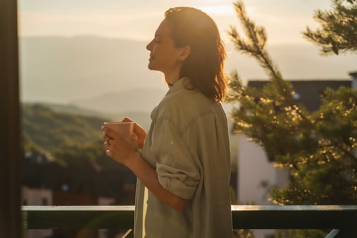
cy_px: 119
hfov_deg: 27.0
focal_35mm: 75
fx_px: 744
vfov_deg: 18.2
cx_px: 178
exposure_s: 1/1250
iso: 125
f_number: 4.5
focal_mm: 75
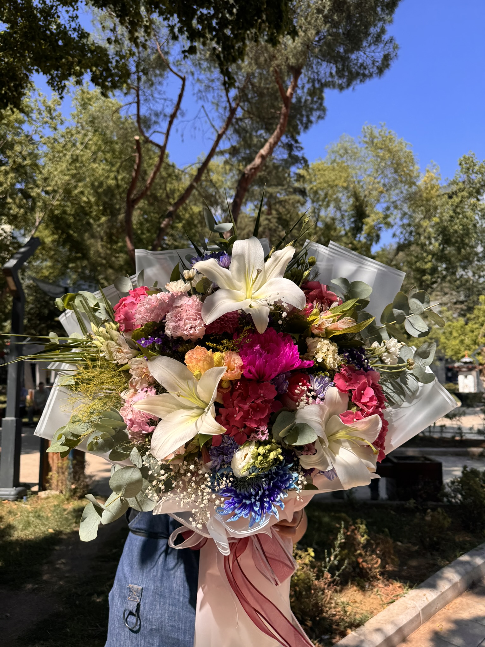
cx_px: 242
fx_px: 448
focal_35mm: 24
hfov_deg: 56.8
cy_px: 324
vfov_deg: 71.6
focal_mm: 6.76
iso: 80
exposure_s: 1/2041
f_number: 1.78
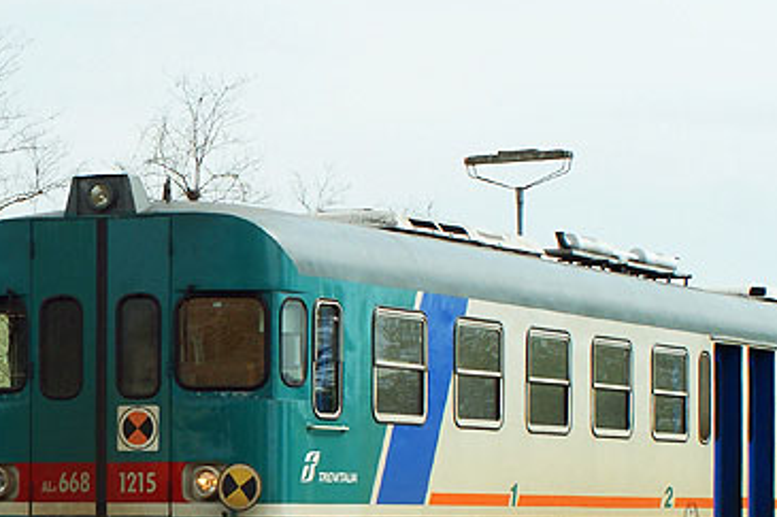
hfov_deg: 13.8
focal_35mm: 147
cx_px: 60
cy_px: 406
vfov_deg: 9.3
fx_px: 3180
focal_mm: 35
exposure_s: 1/400
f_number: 8
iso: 200
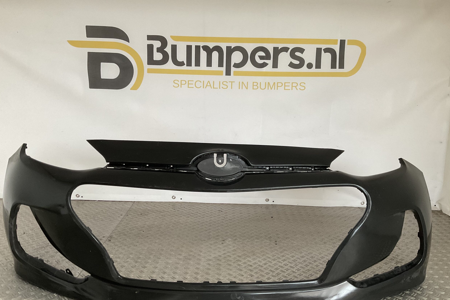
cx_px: 221
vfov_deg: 42.2
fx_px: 387
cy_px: 170
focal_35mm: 31
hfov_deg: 60.3
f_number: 1.8
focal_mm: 3
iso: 100
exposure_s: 1/50
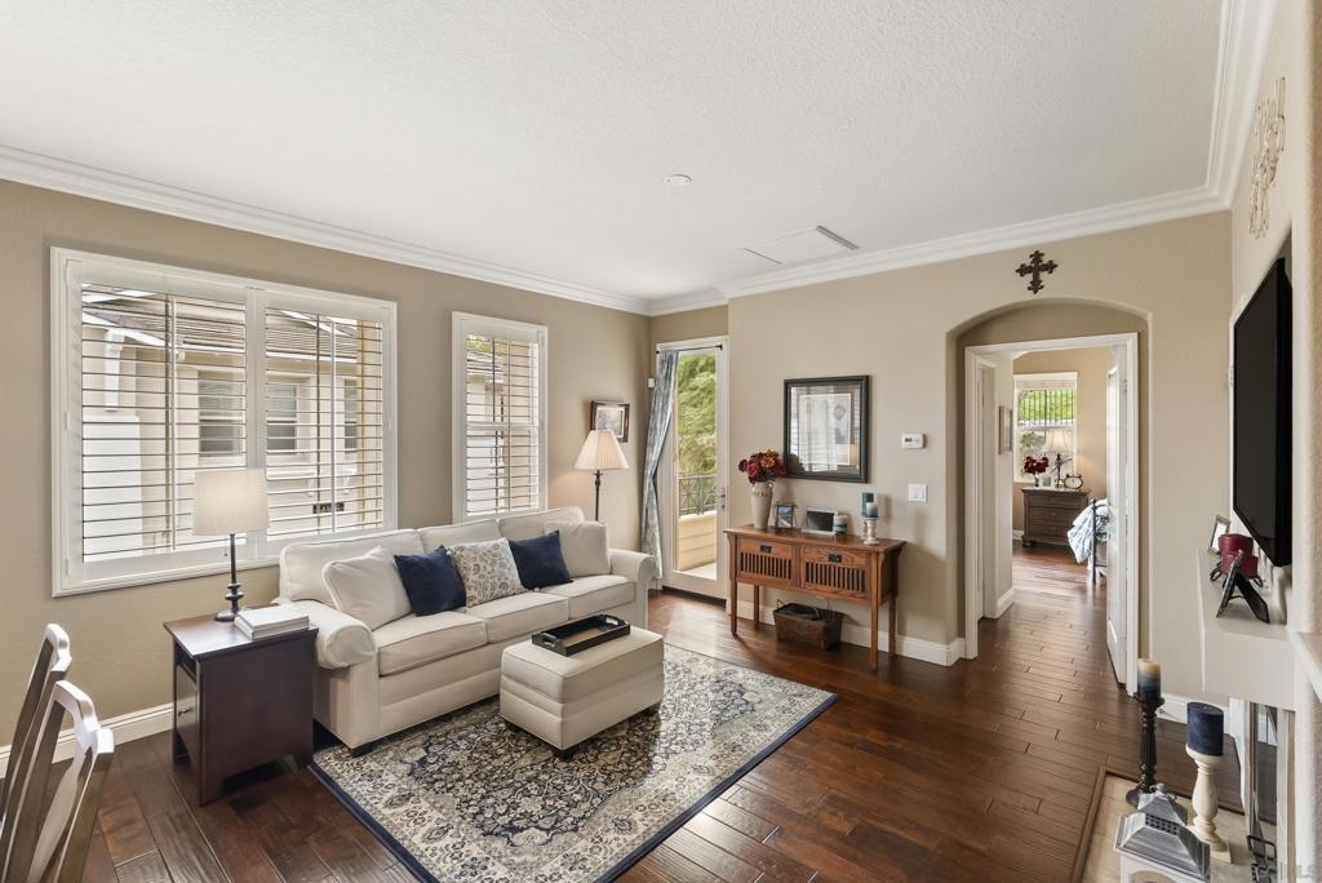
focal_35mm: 16
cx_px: 661
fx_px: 588
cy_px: 442
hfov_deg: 96.7
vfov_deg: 73.8
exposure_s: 1/8
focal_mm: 16
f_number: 8
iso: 500
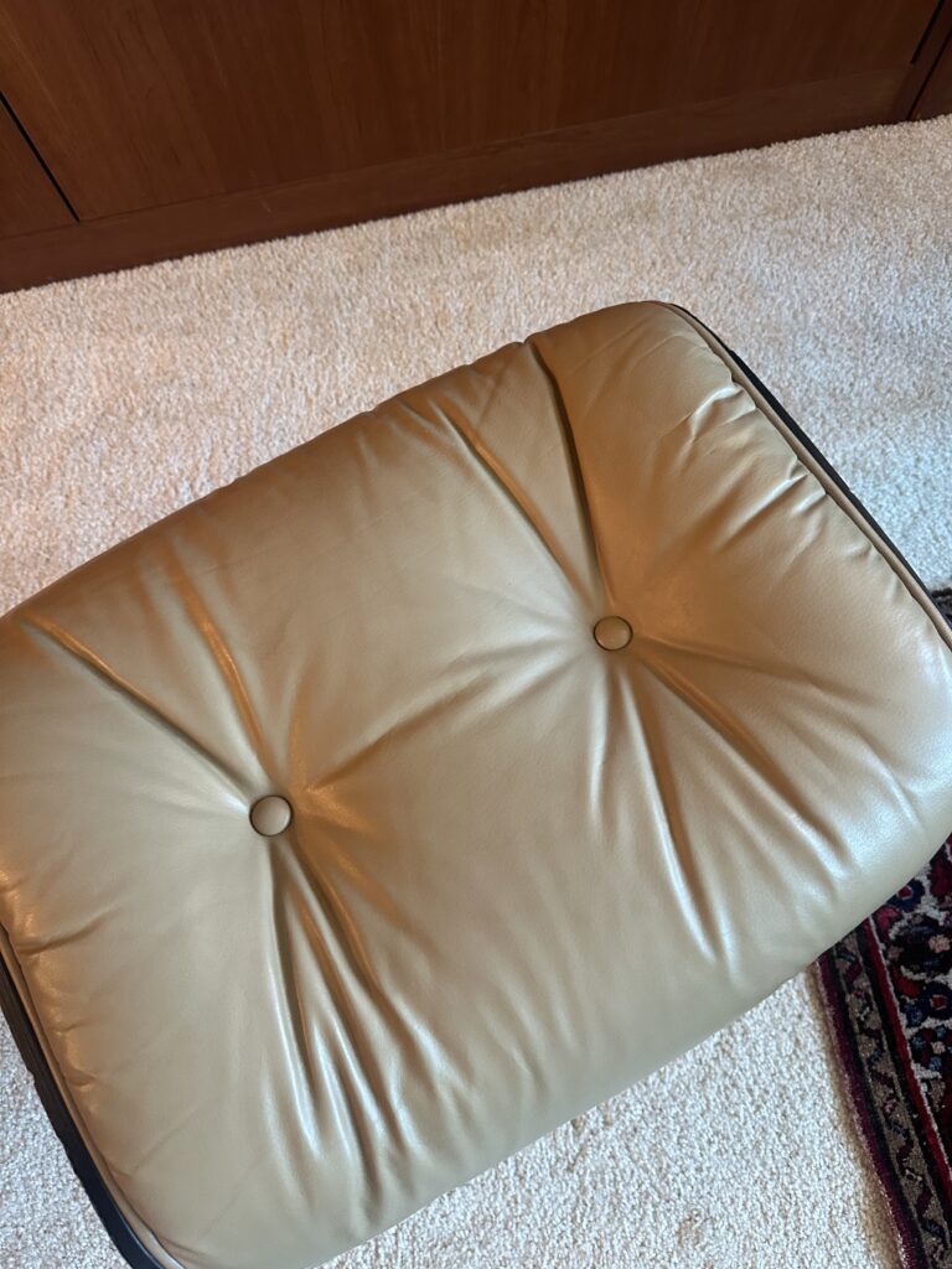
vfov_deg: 71.6
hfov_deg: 56.8
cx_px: 476
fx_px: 880
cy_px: 634
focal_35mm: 24
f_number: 1.78
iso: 400
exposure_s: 1/60
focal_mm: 6.86
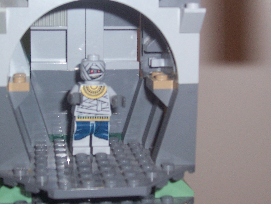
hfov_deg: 28.1
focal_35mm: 69
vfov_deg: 21.3
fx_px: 540
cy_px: 87
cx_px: 121
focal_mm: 7
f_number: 3
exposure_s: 1/60
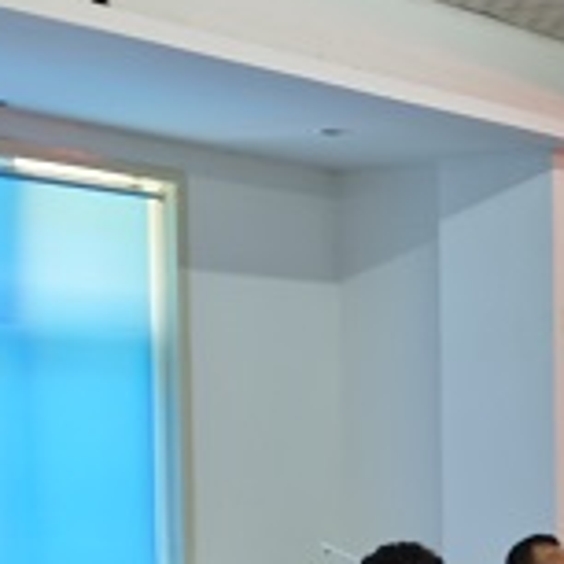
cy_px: 562
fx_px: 2009
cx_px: 944
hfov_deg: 14.5
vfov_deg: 15.7
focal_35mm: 109
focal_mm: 5.56
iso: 80
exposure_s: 1/100
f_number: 1.6
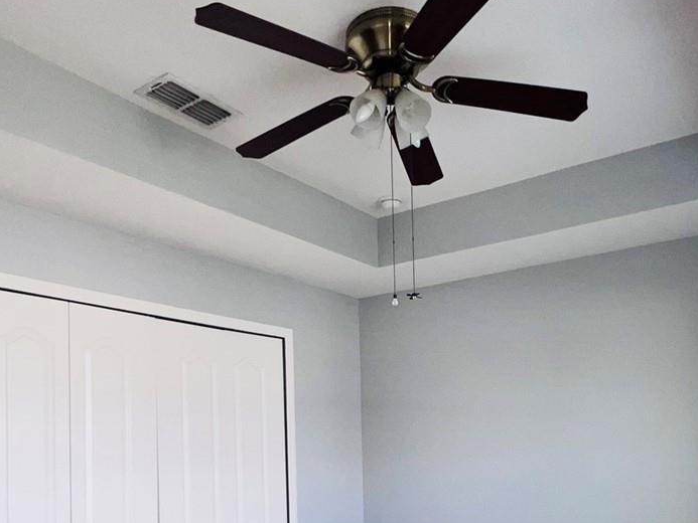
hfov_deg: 59.7
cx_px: 402
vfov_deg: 44.2
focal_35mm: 30
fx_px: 605
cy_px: 429
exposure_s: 1/122
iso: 40
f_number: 1.8
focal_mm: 1.57
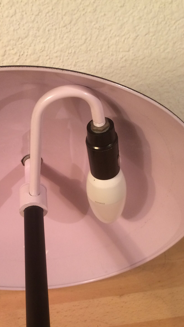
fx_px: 382
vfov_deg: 46.1
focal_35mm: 44
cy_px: 200
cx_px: 27
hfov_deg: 26.4
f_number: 2.2
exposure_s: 1/33
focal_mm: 4.15
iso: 64
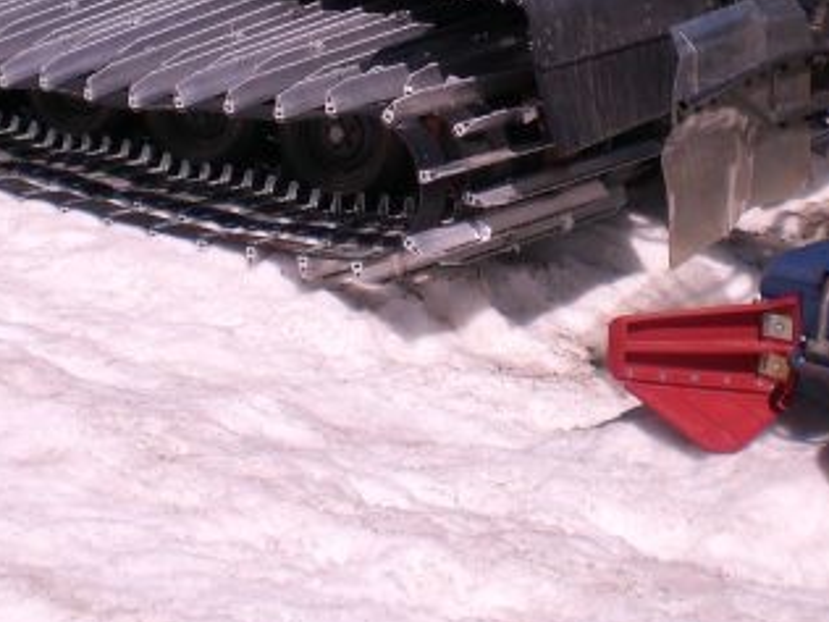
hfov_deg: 25.3
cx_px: 407
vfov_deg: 18.8
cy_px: 73
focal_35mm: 77
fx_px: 1844
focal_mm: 6.3
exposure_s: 1/1250
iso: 50
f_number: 4.4
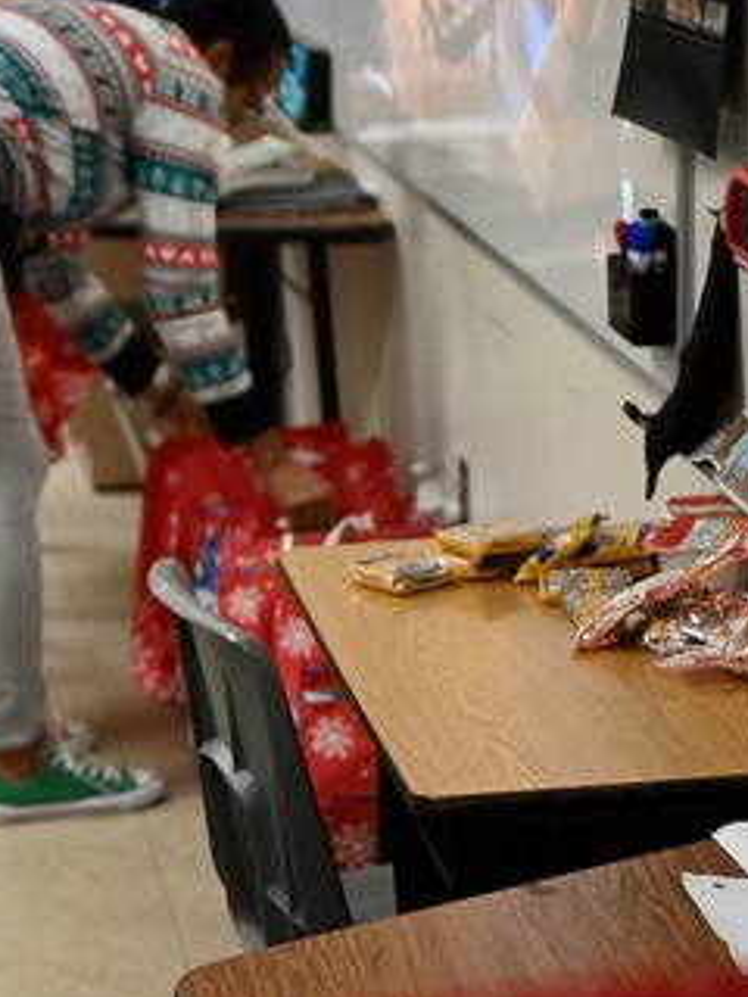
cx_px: -530
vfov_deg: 15.3
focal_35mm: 129
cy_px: 456
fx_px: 3717
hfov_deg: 10.9
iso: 2000
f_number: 2.8
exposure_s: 1/320
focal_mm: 42
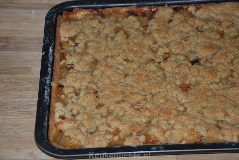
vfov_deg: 13.1
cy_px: 80
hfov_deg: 19.4
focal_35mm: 105
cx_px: 120
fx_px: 698
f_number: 5.6
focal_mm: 70
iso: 160
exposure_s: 1/60
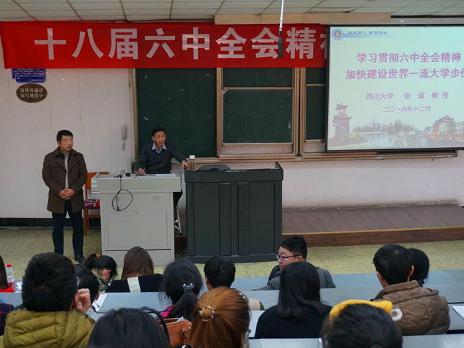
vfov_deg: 26.1
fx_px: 751
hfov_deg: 34.3
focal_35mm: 56
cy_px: 173
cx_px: 228
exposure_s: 1/60
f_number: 5
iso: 1000
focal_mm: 34
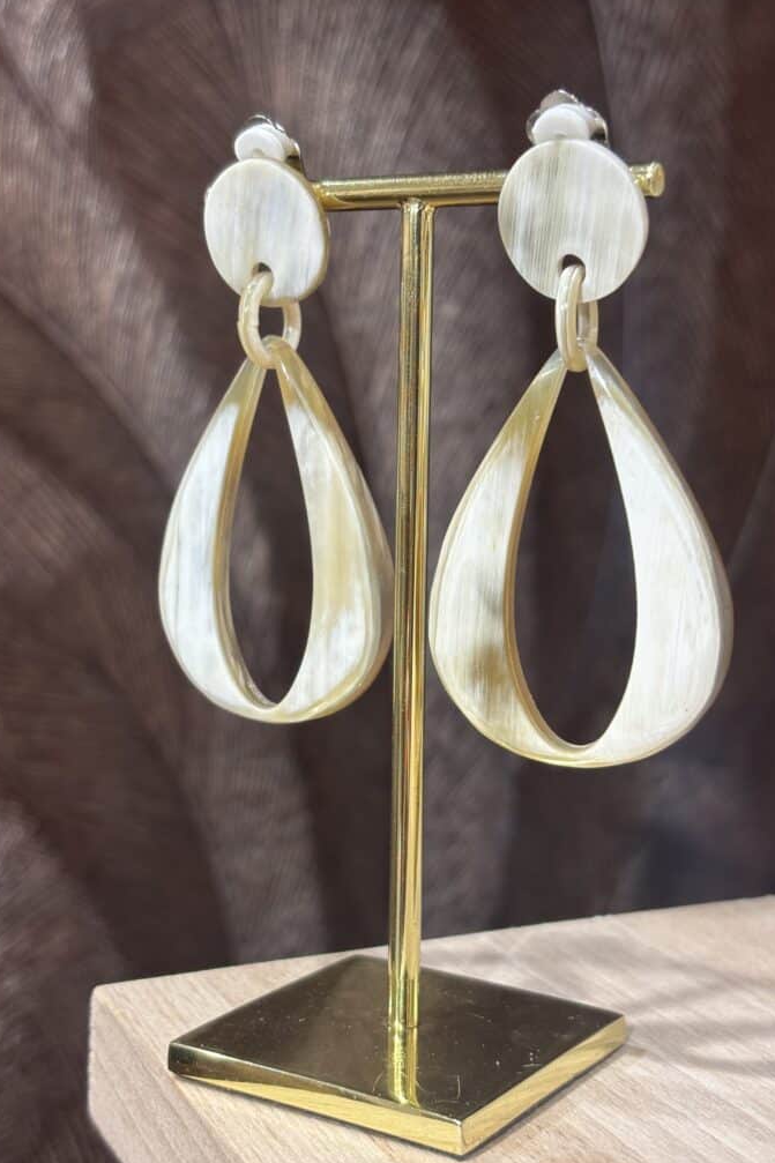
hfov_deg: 24.6
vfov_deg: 36.3
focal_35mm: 55
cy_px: 582
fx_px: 1777
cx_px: 373
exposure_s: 1/50
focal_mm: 5.96
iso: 25
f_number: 1.6
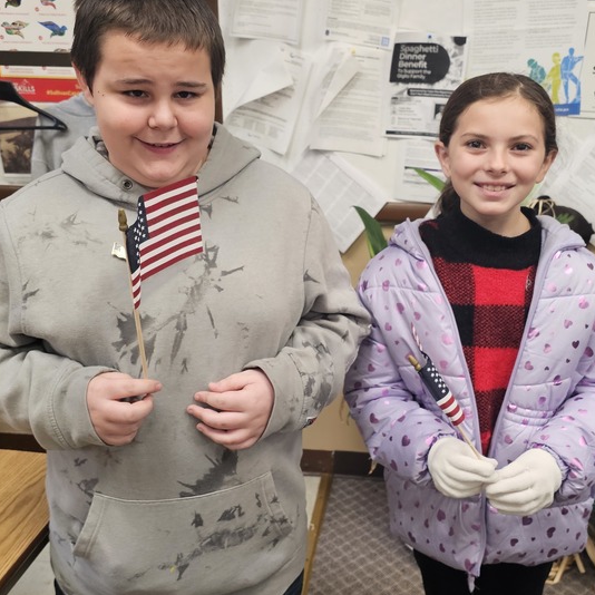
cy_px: 330
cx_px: 338
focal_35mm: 39
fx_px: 758
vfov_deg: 42.8
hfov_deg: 42.7
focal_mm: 6.3
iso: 250
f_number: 1.7
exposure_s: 1/120
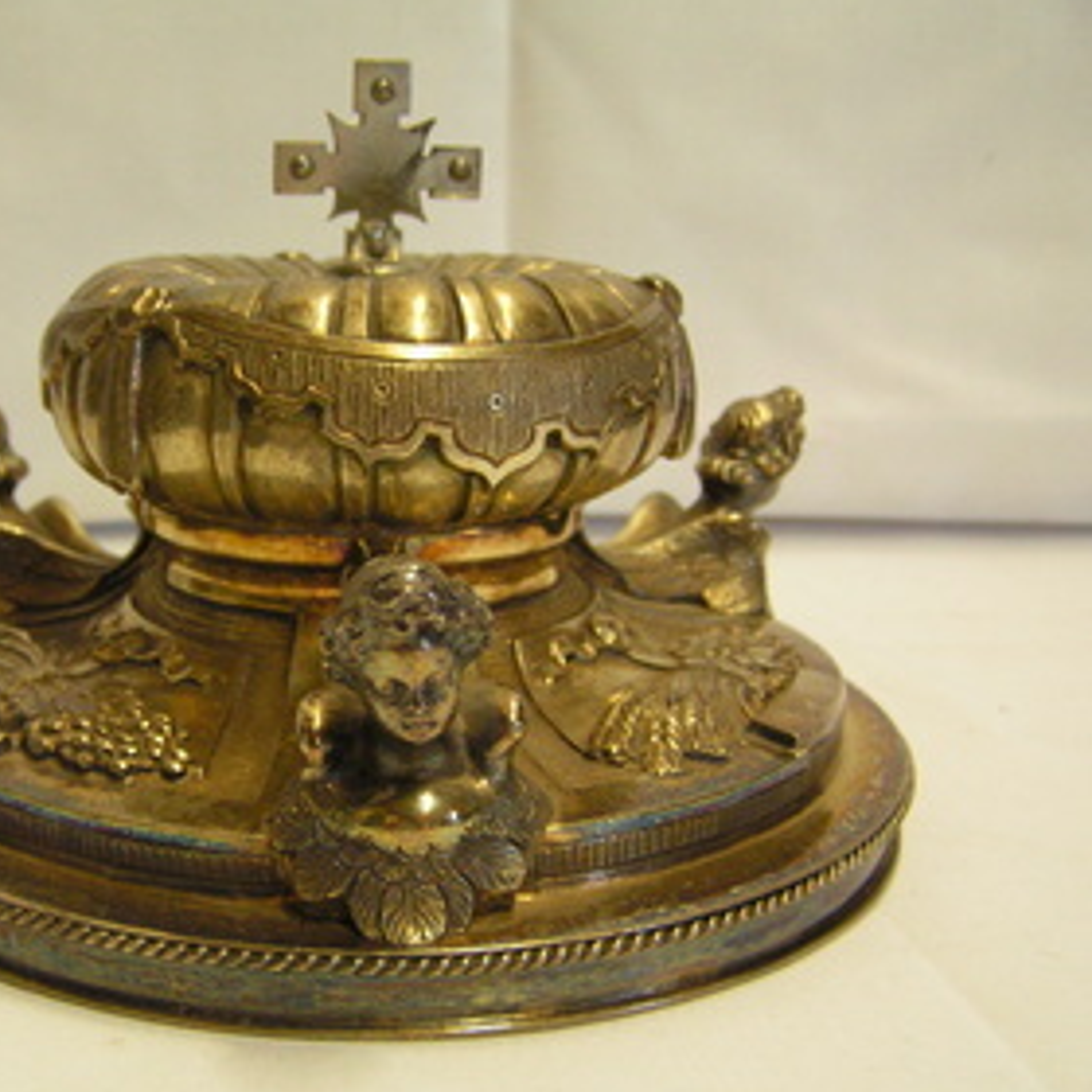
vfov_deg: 35.4
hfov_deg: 35.1
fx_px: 1713
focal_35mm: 48
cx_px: 374
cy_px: 538
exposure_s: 1/20
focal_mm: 6.3
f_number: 2.8
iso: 200
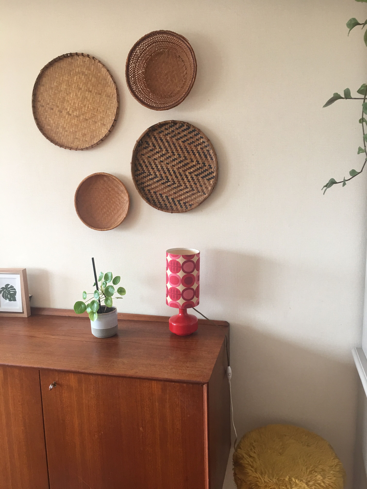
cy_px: 244
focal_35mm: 29
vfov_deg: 61.7
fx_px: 410
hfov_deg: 48.2
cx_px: 184
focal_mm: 4.15
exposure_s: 1/17
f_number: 2.2
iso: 40
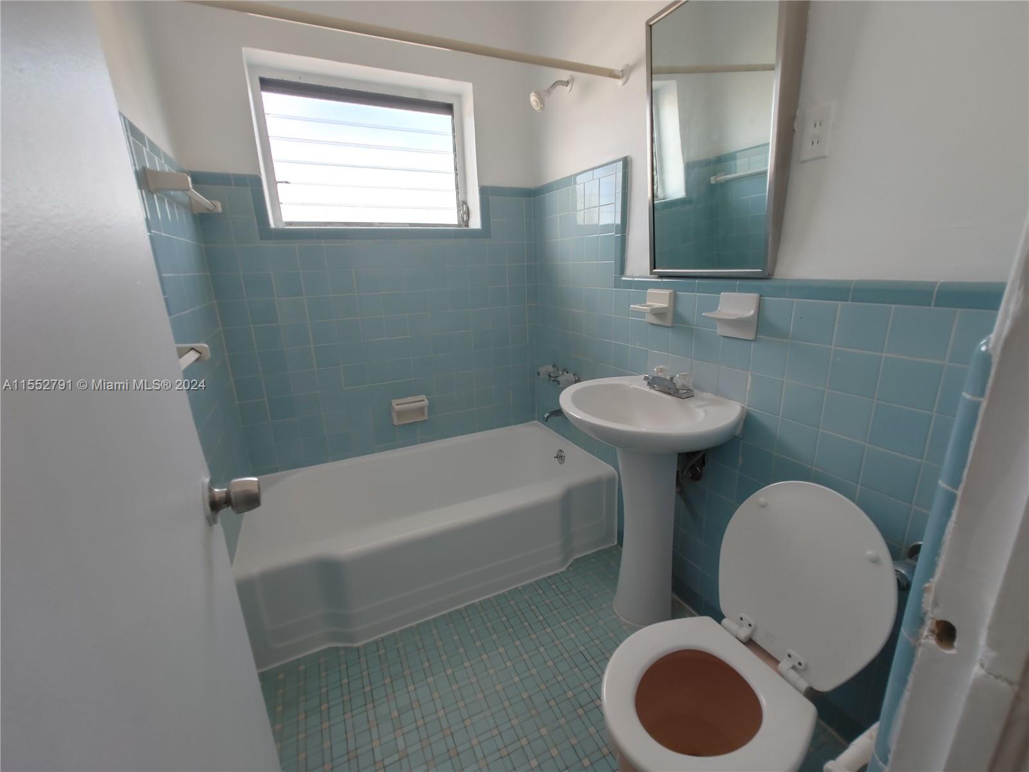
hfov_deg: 98.2
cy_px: 386
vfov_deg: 81.7
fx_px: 446
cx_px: 514
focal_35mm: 15
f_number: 1.9
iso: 50
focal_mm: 1.78
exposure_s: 1/50
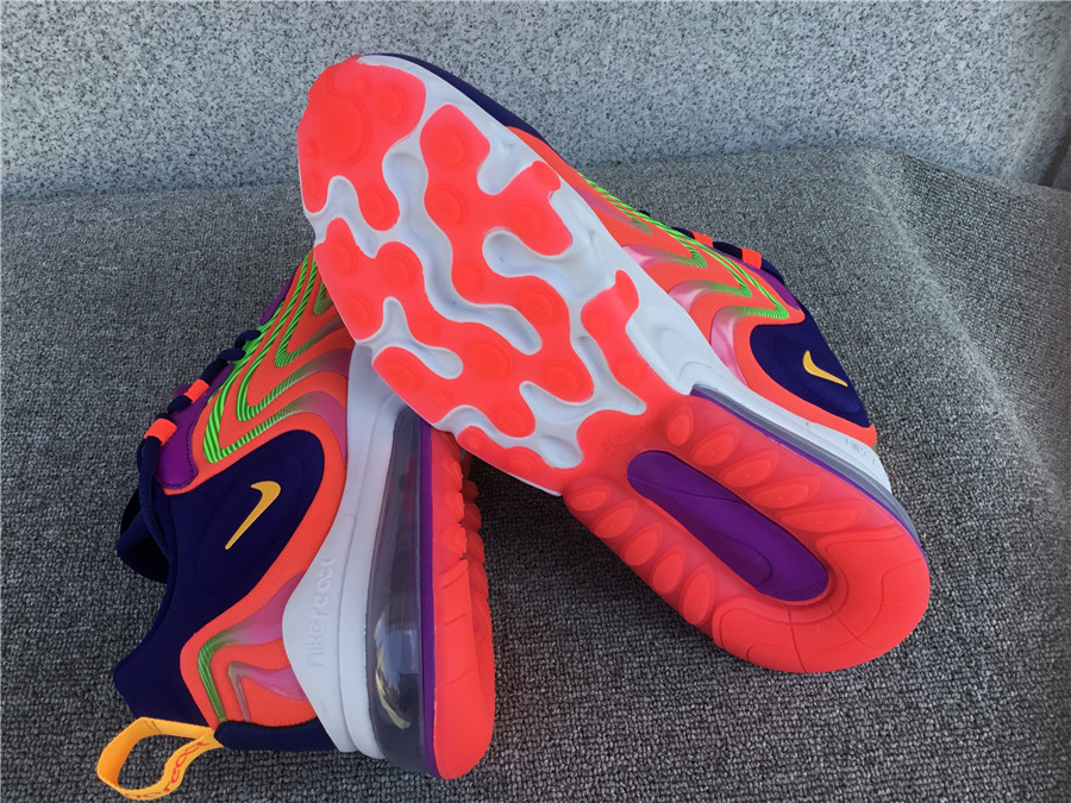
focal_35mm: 31
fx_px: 959
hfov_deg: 58.4
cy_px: 402
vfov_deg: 45.4
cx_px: 536
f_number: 2.4
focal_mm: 3.3
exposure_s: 1/226
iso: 25
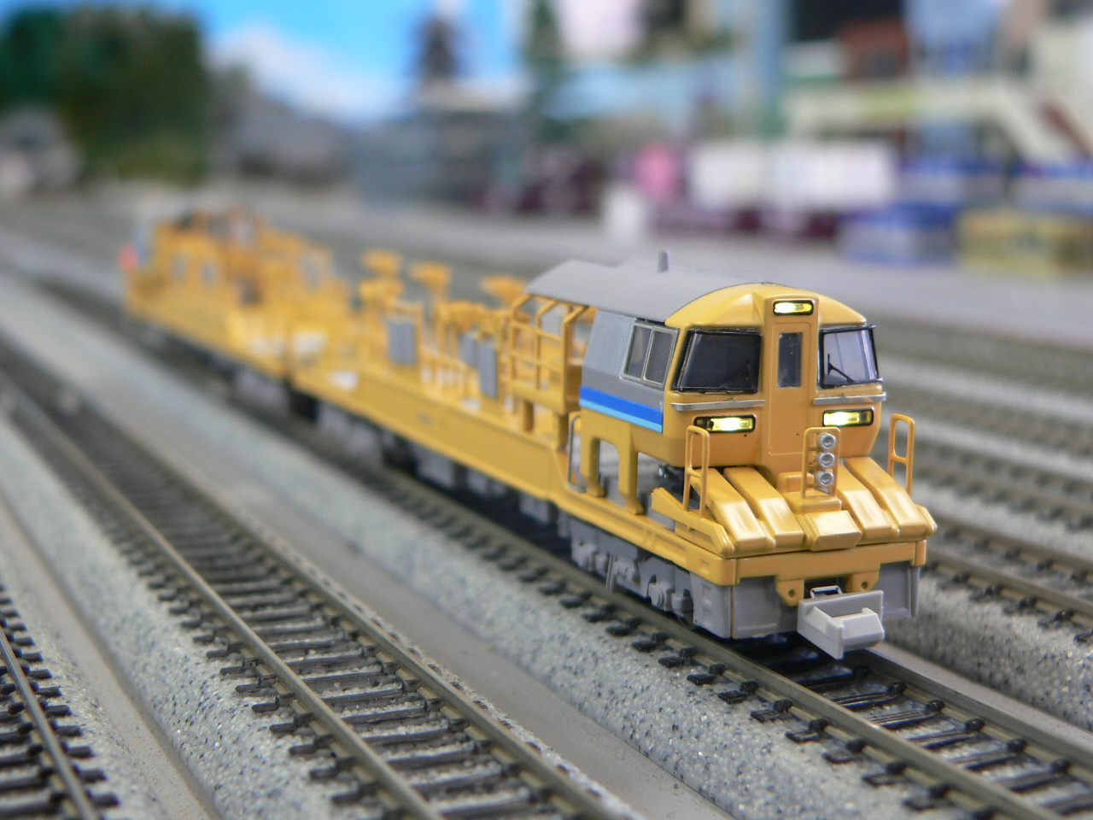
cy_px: 410
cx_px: 546
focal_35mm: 57
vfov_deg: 25.7
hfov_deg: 33.8
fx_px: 1800
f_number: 2.8
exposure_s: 1/10
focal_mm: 9.4
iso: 100
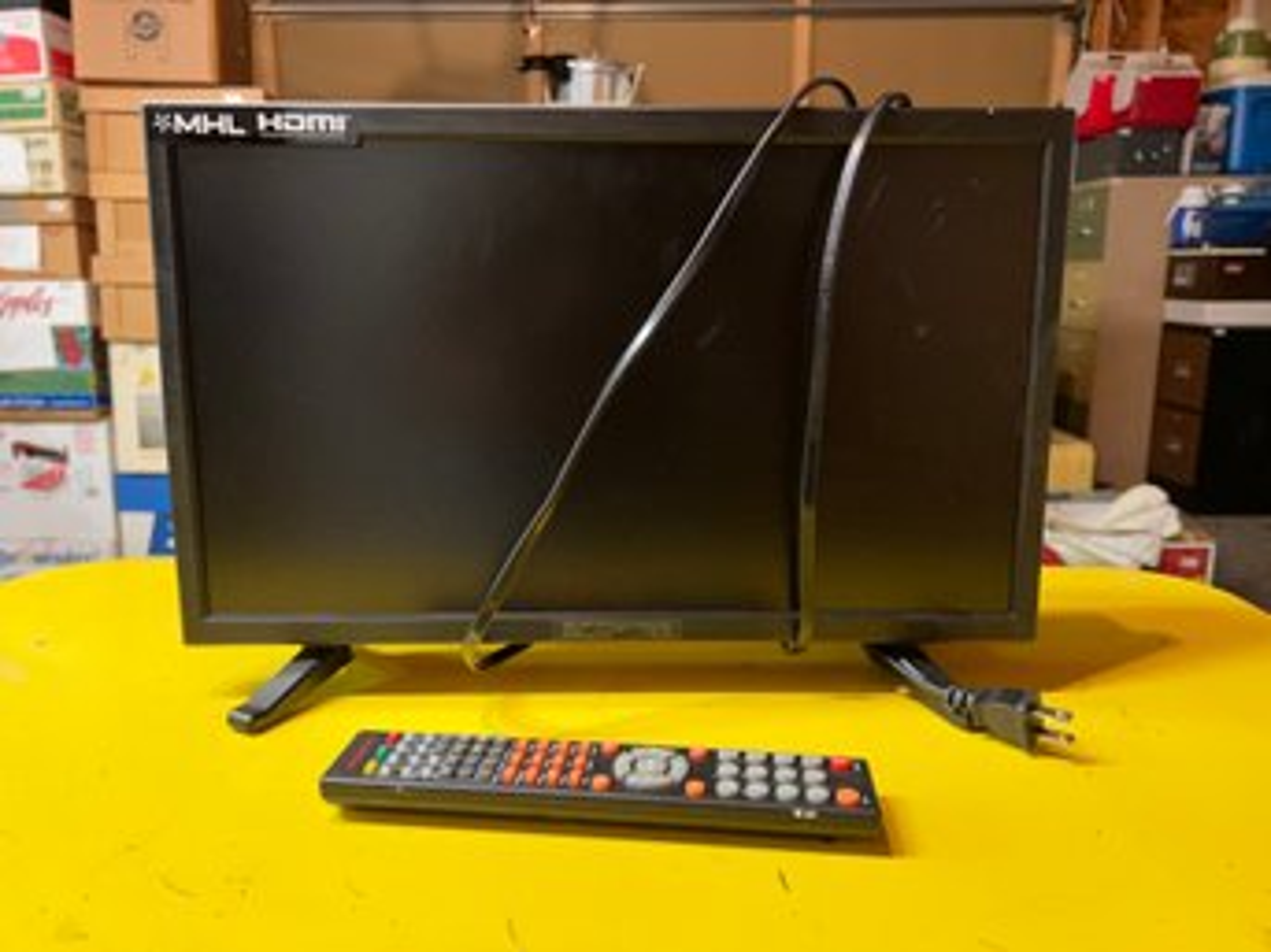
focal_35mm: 26
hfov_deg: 67.3
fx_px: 954
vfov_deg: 53.0
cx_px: 636
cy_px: 476
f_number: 1.5
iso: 400
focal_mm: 5.7
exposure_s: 1/40
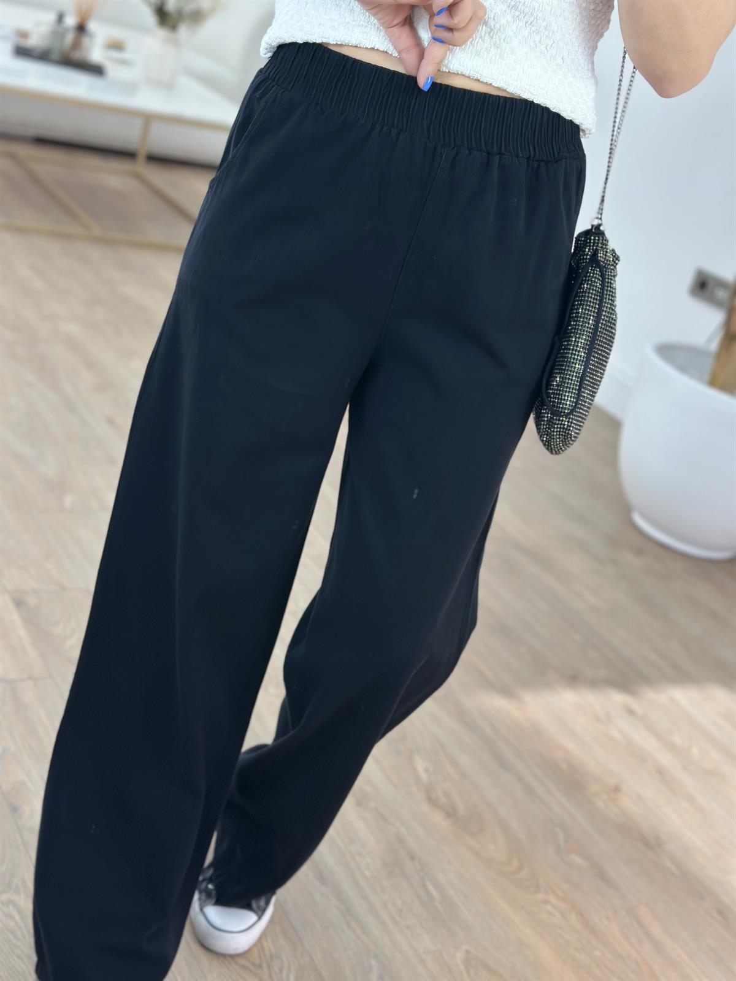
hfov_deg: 30.3
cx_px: 368
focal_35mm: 48
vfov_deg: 39.7
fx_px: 1361
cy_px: 490
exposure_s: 1/265
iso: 80
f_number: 1.78
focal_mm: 6.86
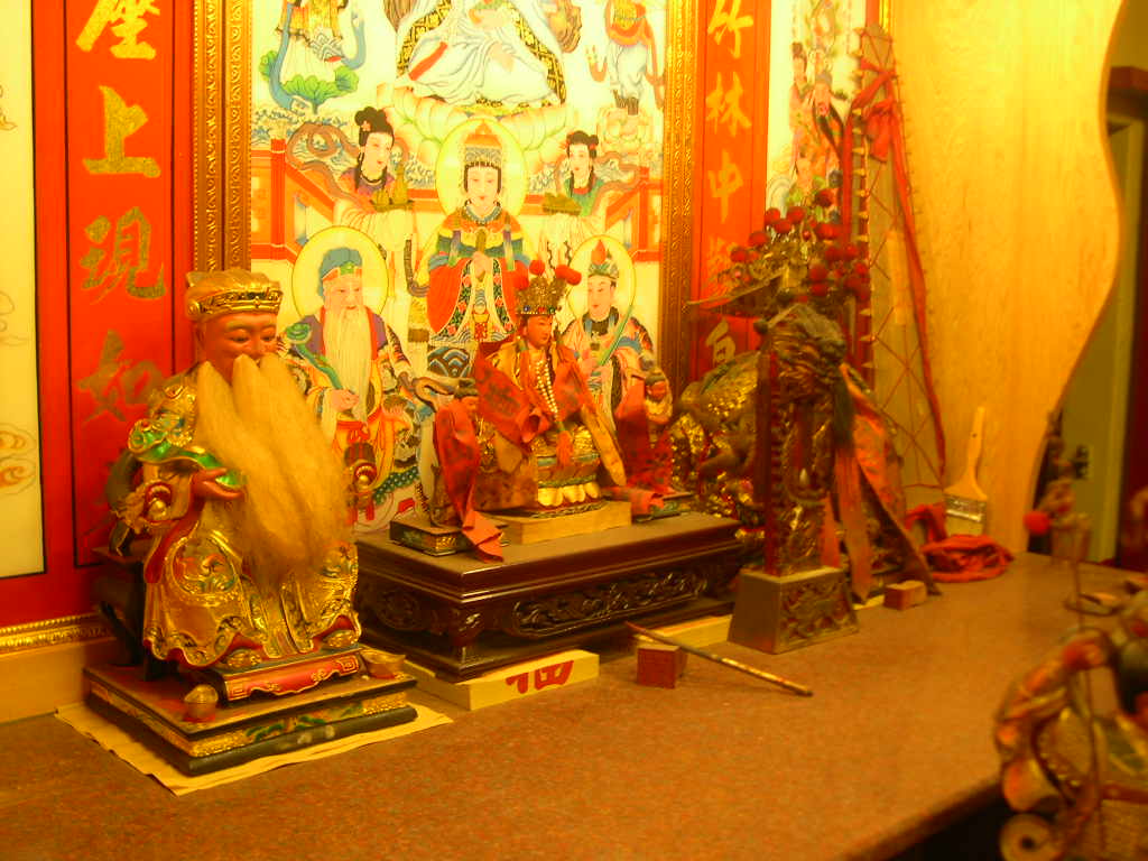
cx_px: 574
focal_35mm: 38
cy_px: 430
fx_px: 1260
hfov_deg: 49.0
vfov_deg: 37.7
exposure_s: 1/5.8
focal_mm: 8
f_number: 2.8
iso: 100
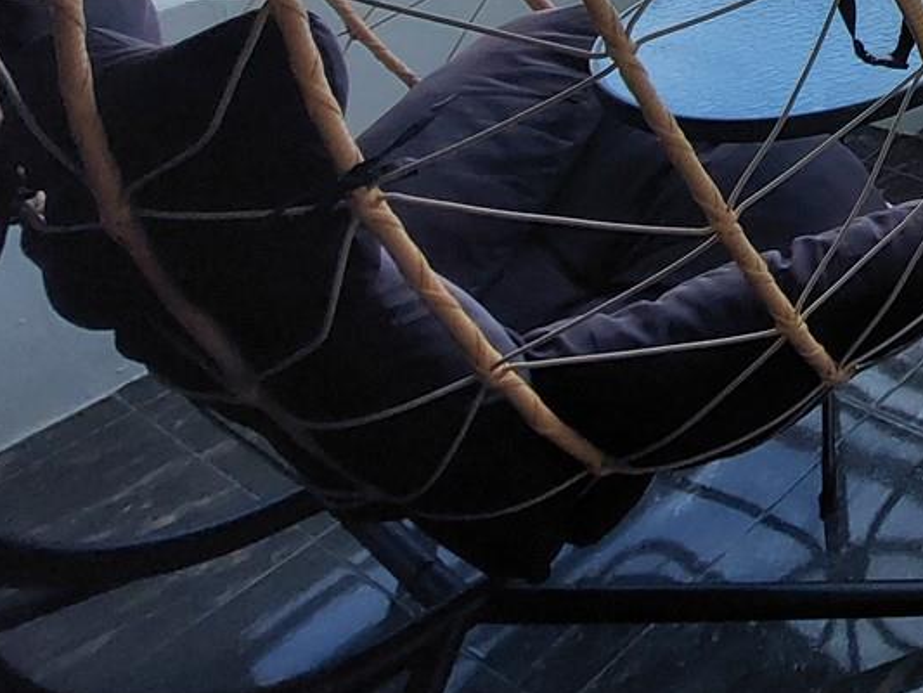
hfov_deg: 33.1
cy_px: -269
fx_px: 1040
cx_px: 1238
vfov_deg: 28.3
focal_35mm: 39
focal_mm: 1.74
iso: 50
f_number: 2.2
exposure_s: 1/770
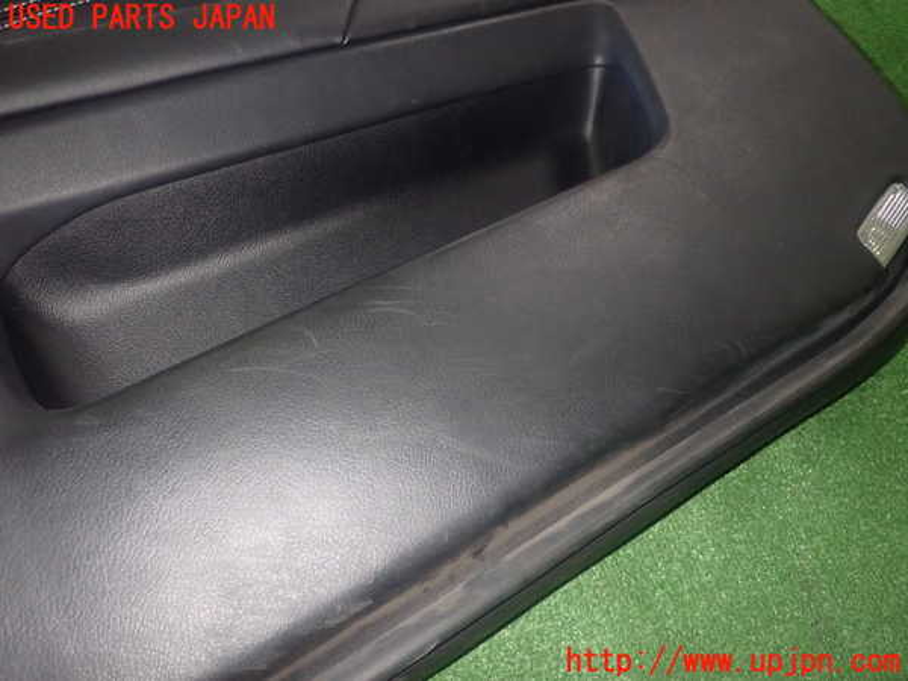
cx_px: 454
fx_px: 734
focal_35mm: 28
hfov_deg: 63.4
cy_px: 340
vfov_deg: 49.7
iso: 800
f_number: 6.3
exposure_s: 1/30
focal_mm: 5.05
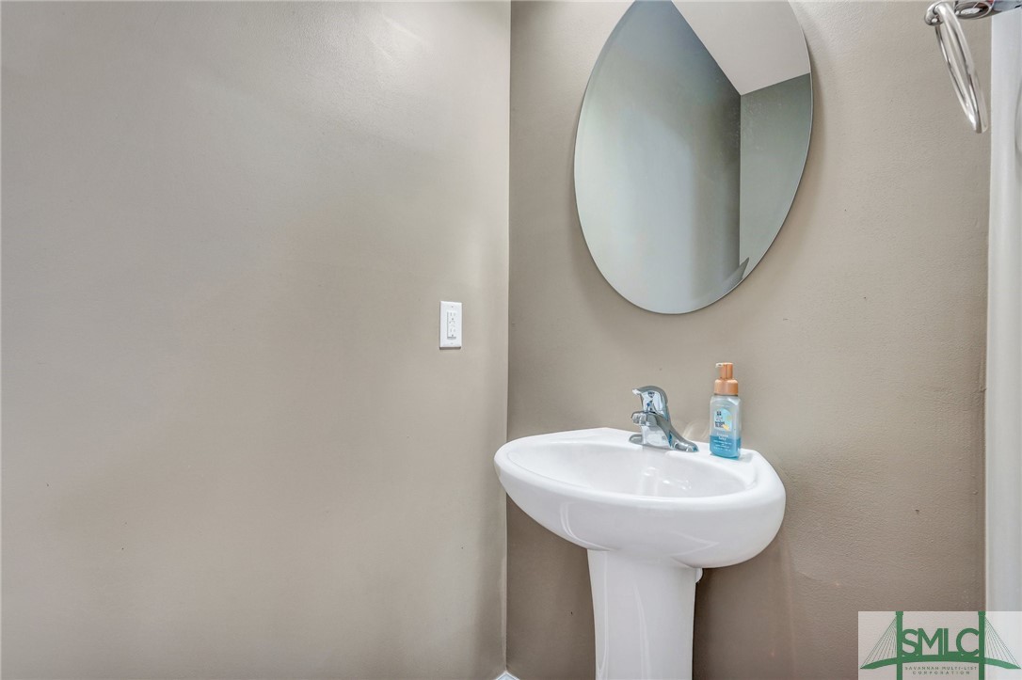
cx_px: 511
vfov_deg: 73.7
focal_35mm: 16
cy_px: 340
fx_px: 454
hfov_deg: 96.8
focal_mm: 16
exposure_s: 1/4
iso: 320
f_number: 9
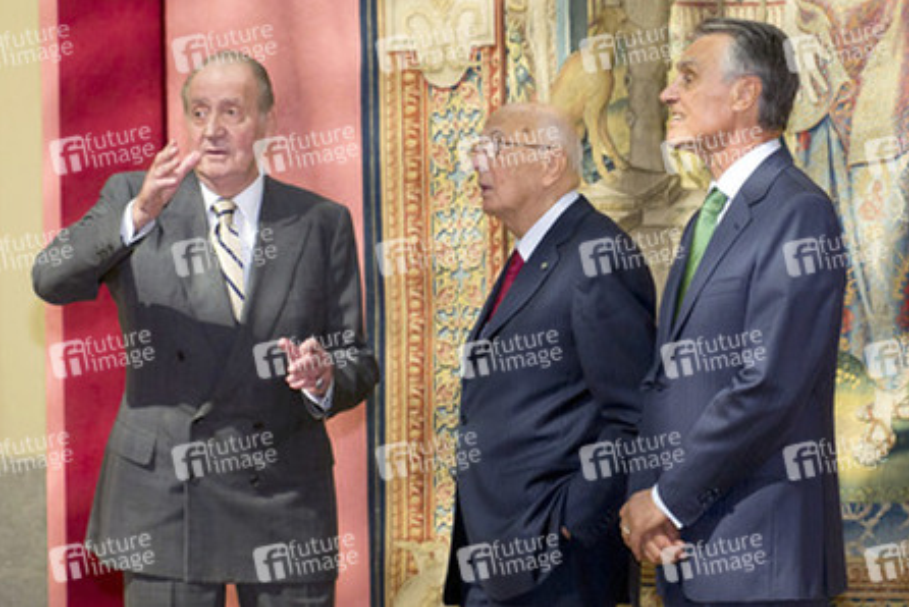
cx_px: 454
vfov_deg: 11.2
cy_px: 304
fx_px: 3108
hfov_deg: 16.6
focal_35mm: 123
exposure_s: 1/250
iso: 400
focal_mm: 61
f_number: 5.6
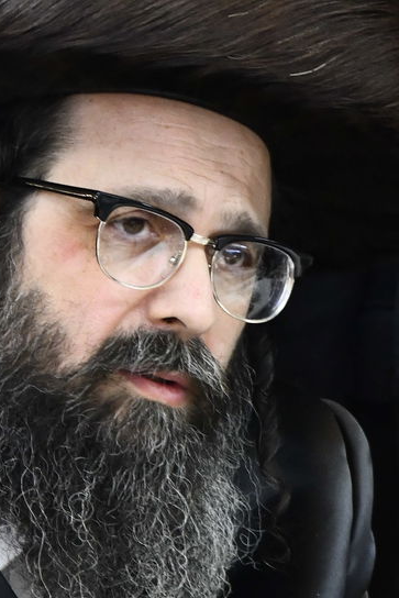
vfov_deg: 2.7
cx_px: 60
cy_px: 152
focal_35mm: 772
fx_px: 12825
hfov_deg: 1.8
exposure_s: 1/125
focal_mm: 200
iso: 1000
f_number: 5.6
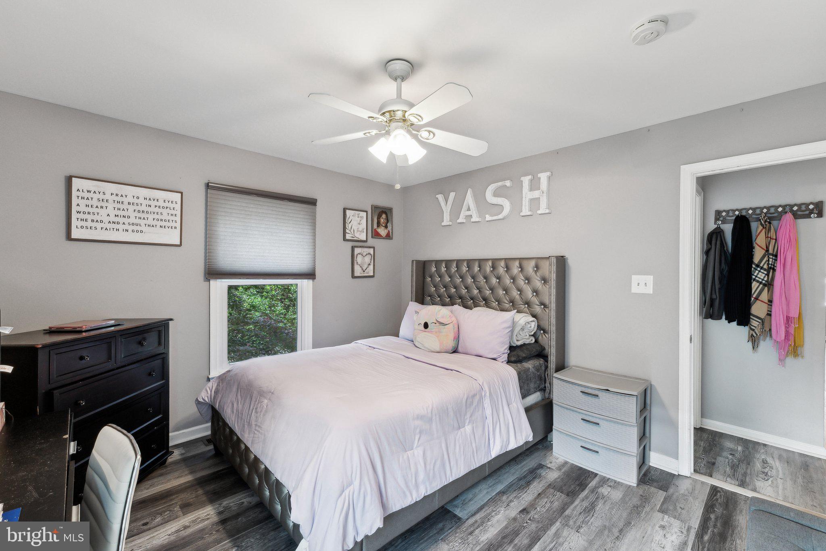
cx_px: 413
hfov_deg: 100.4
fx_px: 344
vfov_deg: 77.3
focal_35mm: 15
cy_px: 276
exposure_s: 1/3.33
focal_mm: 10
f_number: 9
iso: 250
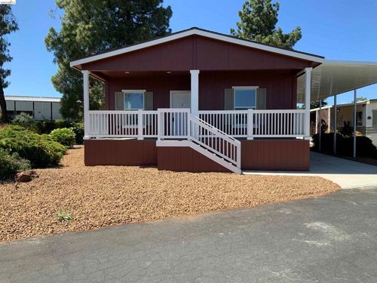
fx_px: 316
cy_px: 142
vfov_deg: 48.2
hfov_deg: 61.7
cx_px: 188
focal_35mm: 29
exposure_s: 1/1168
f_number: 1.8
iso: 16
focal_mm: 3
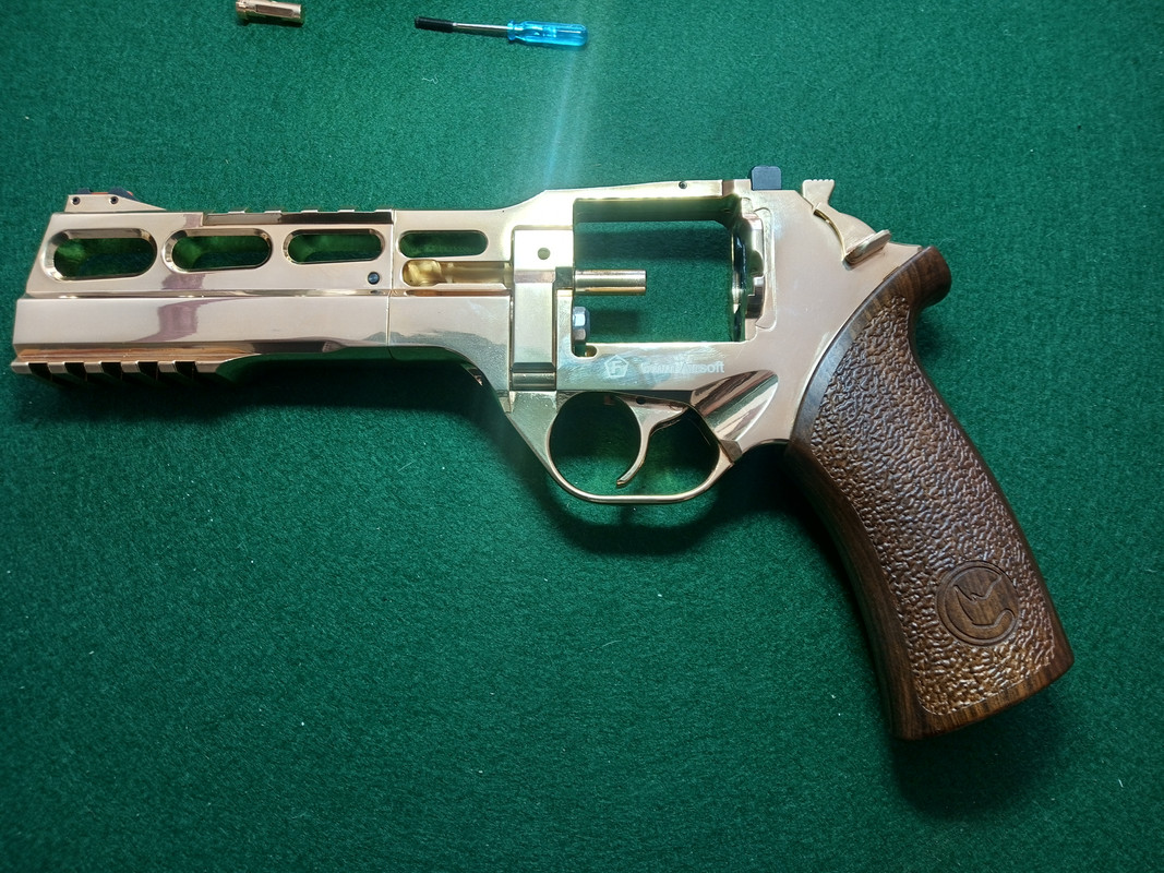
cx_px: 582
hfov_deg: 63.4
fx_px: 941
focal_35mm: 28
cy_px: 436
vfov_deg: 49.7
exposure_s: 1/50
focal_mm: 3.4
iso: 140
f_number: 2
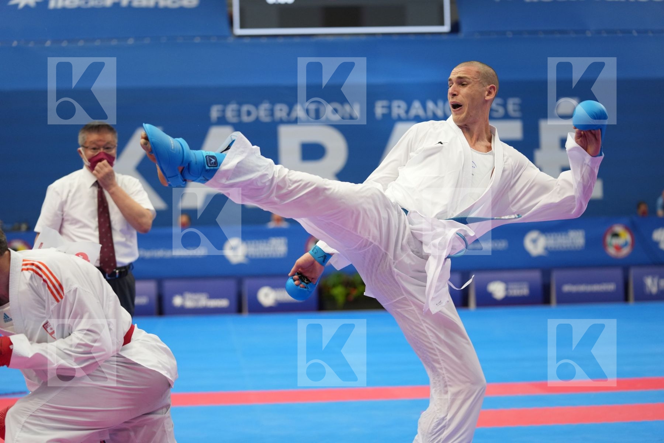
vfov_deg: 15.2
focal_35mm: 90
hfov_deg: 22.6
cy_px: 222
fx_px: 1660
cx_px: 332
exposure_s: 1/1000
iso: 1600
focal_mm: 90
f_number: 2.8
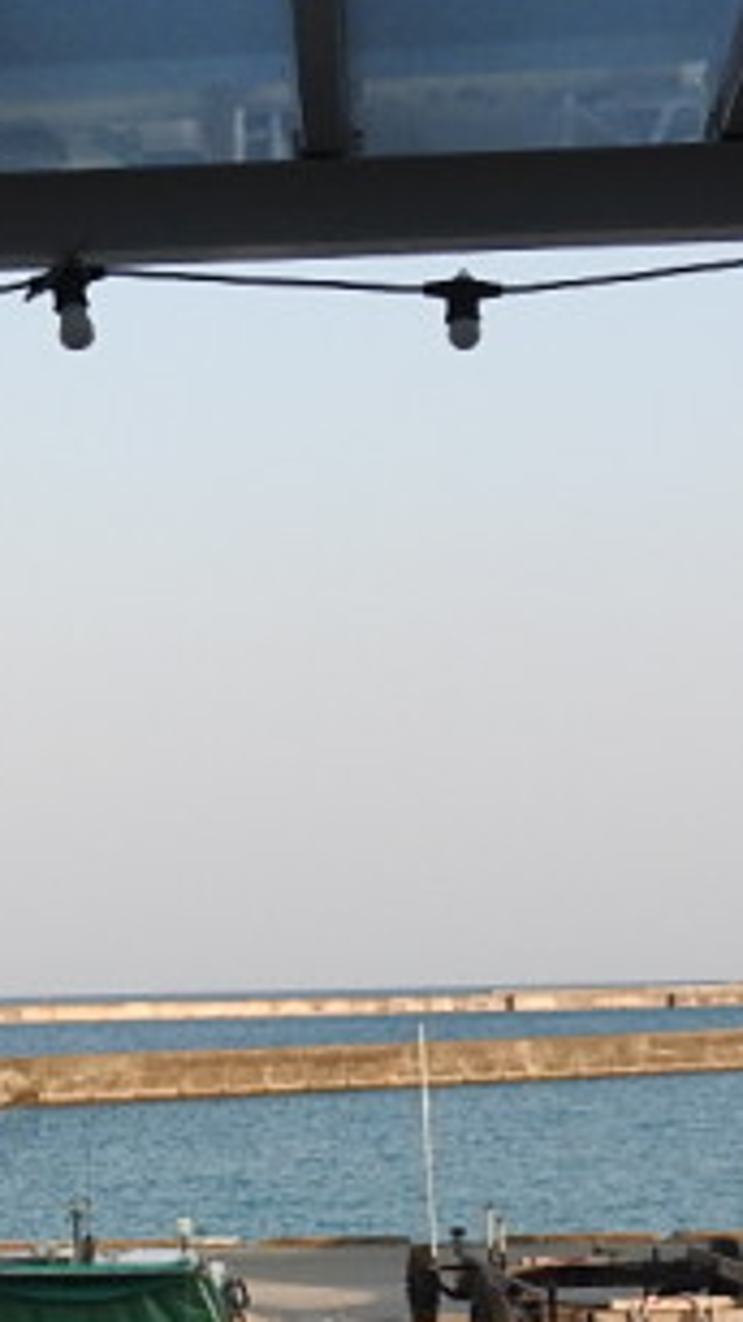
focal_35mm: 102
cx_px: 39
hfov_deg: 11.8
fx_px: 3574
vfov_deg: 20.7
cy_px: 1080
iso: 100
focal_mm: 5
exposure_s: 1/500
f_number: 3.5
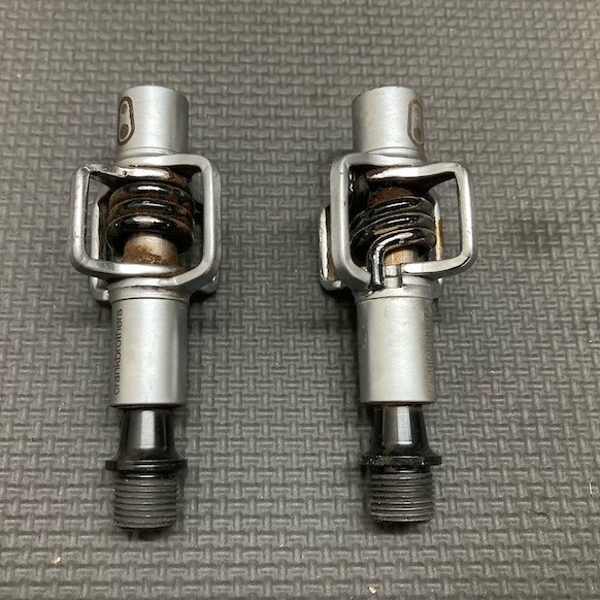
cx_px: 263
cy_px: 302
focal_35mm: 34
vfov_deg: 48.5
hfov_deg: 48.3
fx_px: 667
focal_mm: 3.99
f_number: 1.8
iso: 250
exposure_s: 1/40
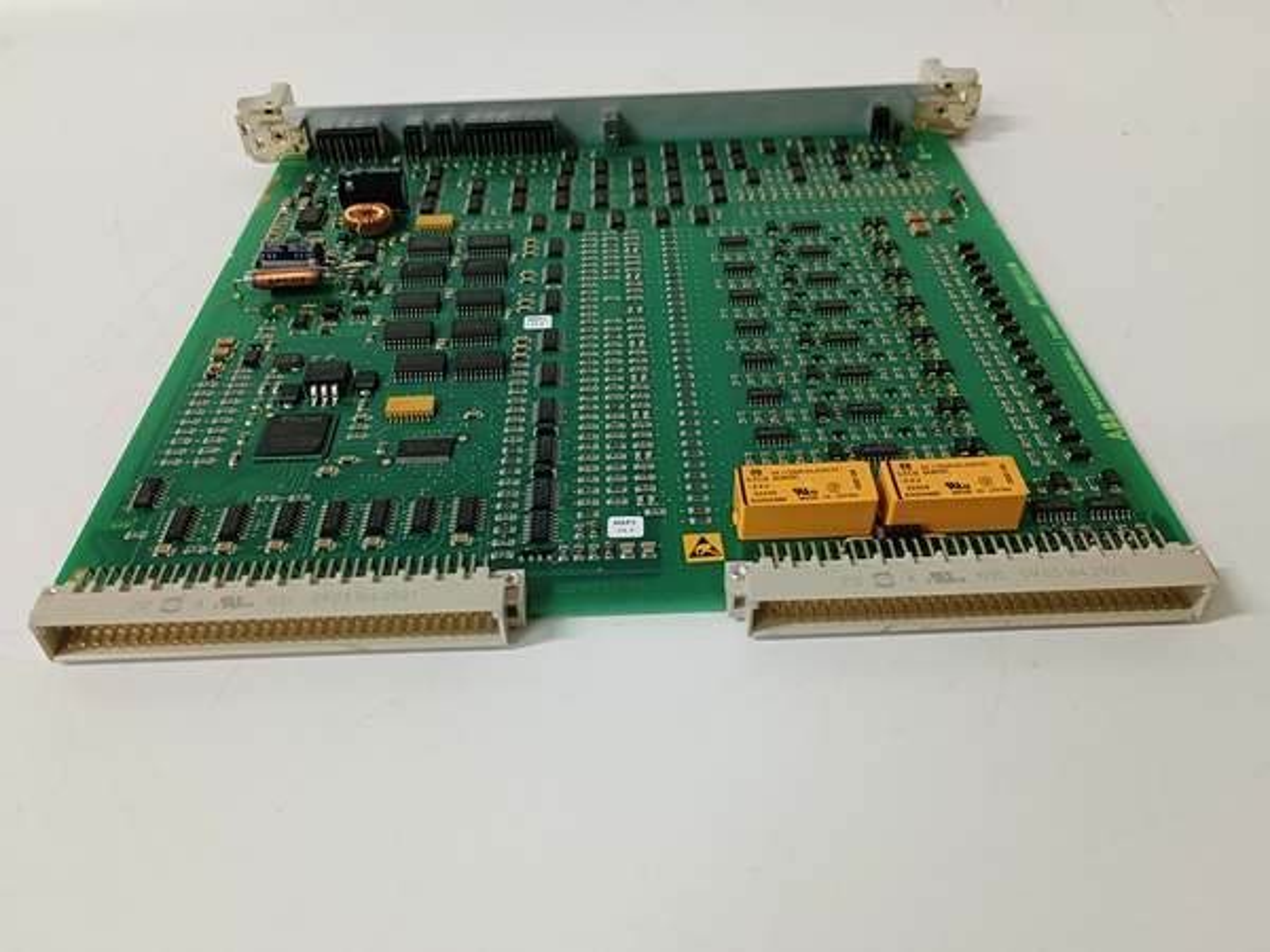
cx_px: 635
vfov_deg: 51.4
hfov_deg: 65.3
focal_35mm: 27
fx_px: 991
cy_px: 476
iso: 860
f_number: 1.9
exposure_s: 1/50
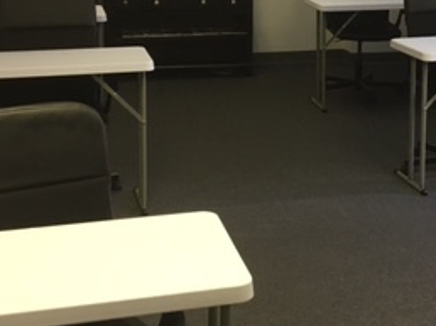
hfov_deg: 26.9
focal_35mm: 72
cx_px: 291
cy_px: 52
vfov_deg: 20.1
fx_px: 906
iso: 40
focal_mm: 4.15
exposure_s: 1/30
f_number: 2.2
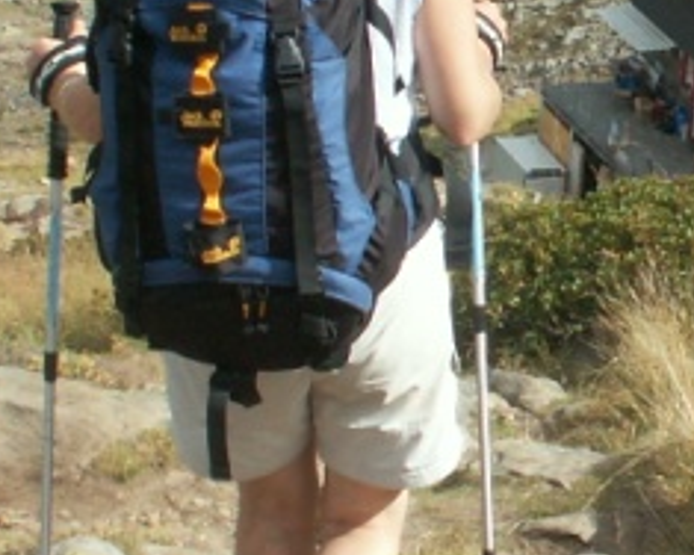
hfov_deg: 12.8
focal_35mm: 149
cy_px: 145
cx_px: 715
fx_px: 3060
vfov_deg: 10.3
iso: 50
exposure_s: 1/160
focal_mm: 5.86
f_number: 6.3
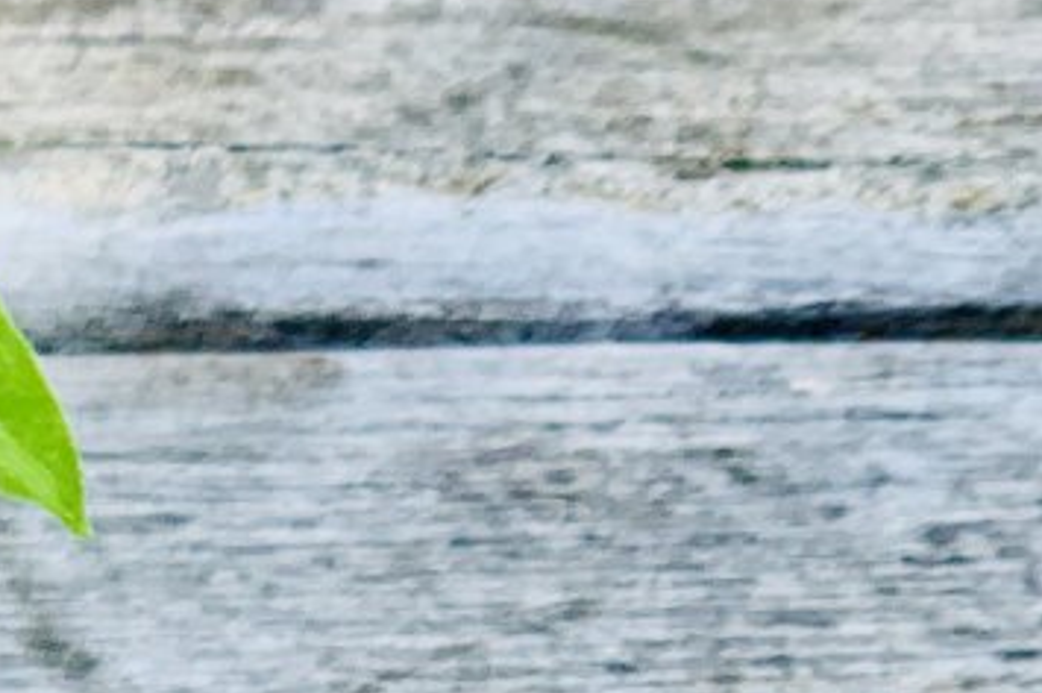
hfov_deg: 8.4
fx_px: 7056
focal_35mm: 244
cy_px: 1198
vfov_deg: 5.5
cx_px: 249
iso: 16
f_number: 2.4
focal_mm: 6
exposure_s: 1/149
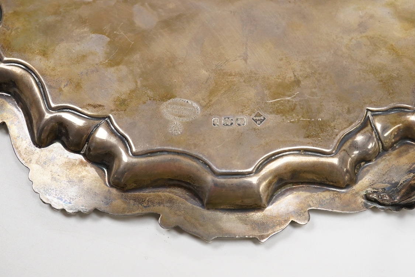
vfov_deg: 29.9
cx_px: 208
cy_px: 138
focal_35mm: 45
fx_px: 519
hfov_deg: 43.6
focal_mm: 30
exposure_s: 1/160
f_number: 13
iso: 2500
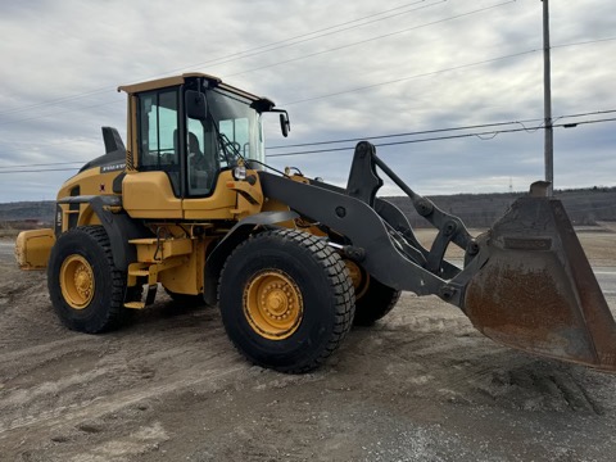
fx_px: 427
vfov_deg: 56.8
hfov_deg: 71.6
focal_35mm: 24
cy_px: 231
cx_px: 308
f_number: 1.78
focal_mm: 6.76
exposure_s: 1/3413
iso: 80
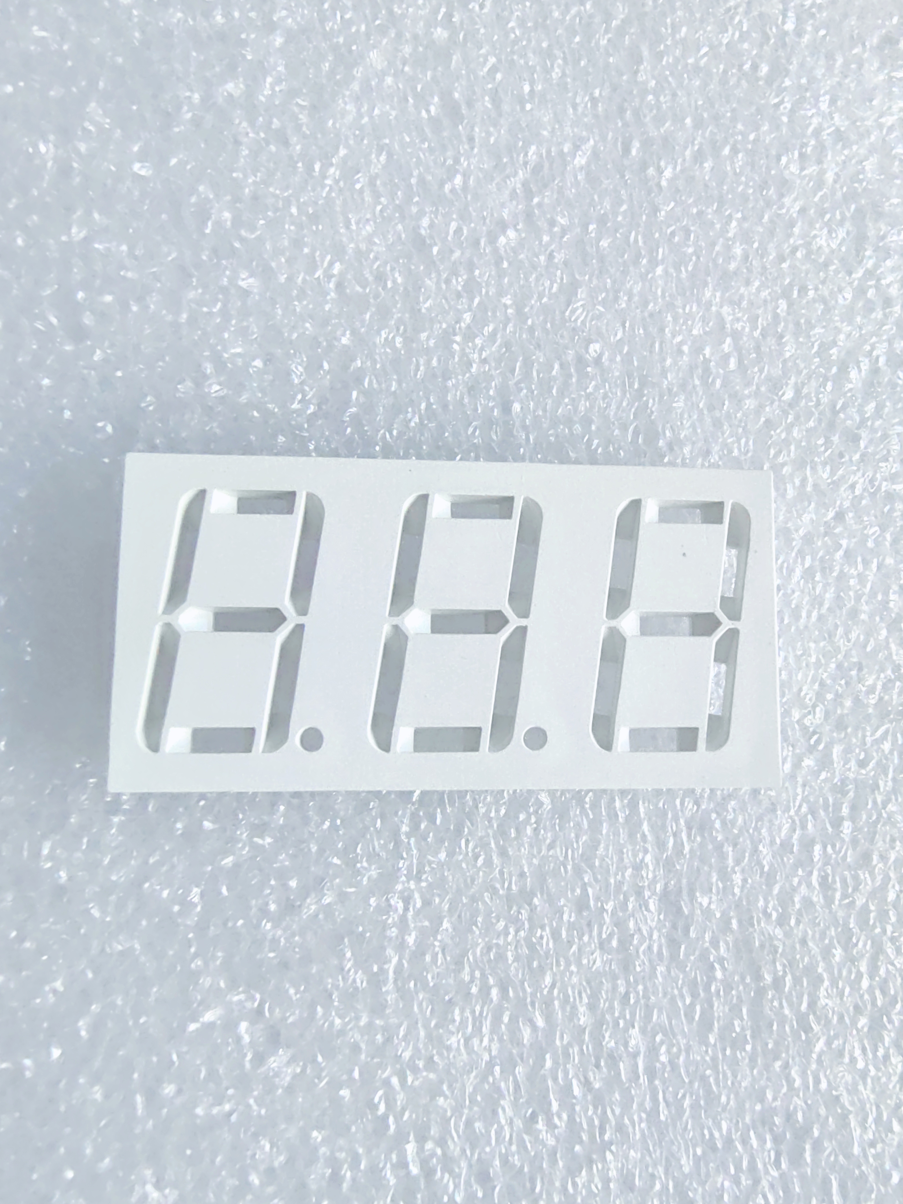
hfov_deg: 51.4
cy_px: 602
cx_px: 452
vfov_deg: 65.3
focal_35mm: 27
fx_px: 939
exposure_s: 1/50
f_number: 2.2
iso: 400
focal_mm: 1.95
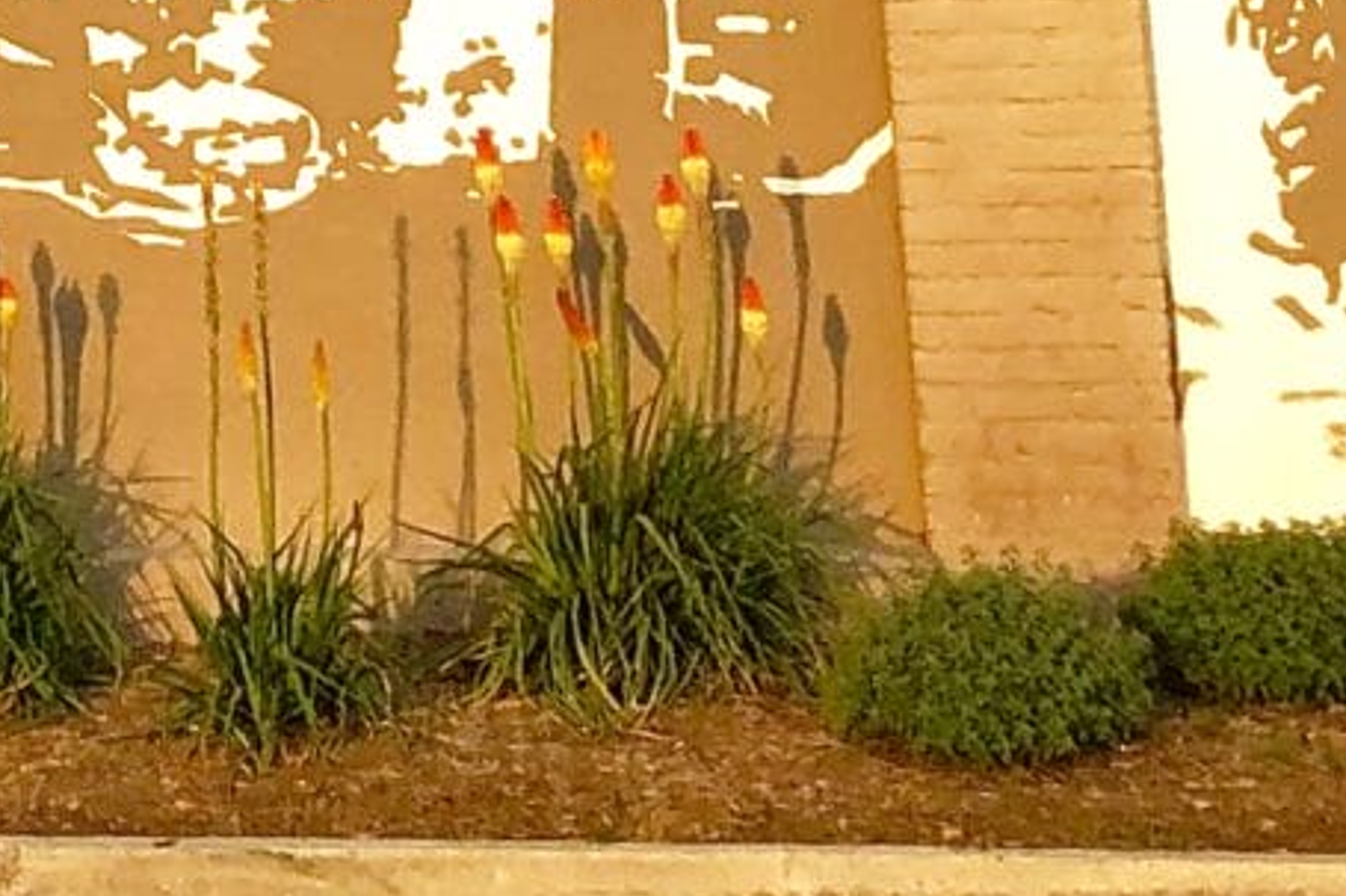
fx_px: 6129
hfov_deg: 11.5
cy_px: -1298
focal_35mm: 164
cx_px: -1151
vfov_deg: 7.7
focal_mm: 3.99
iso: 20
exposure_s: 1/607
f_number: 1.8
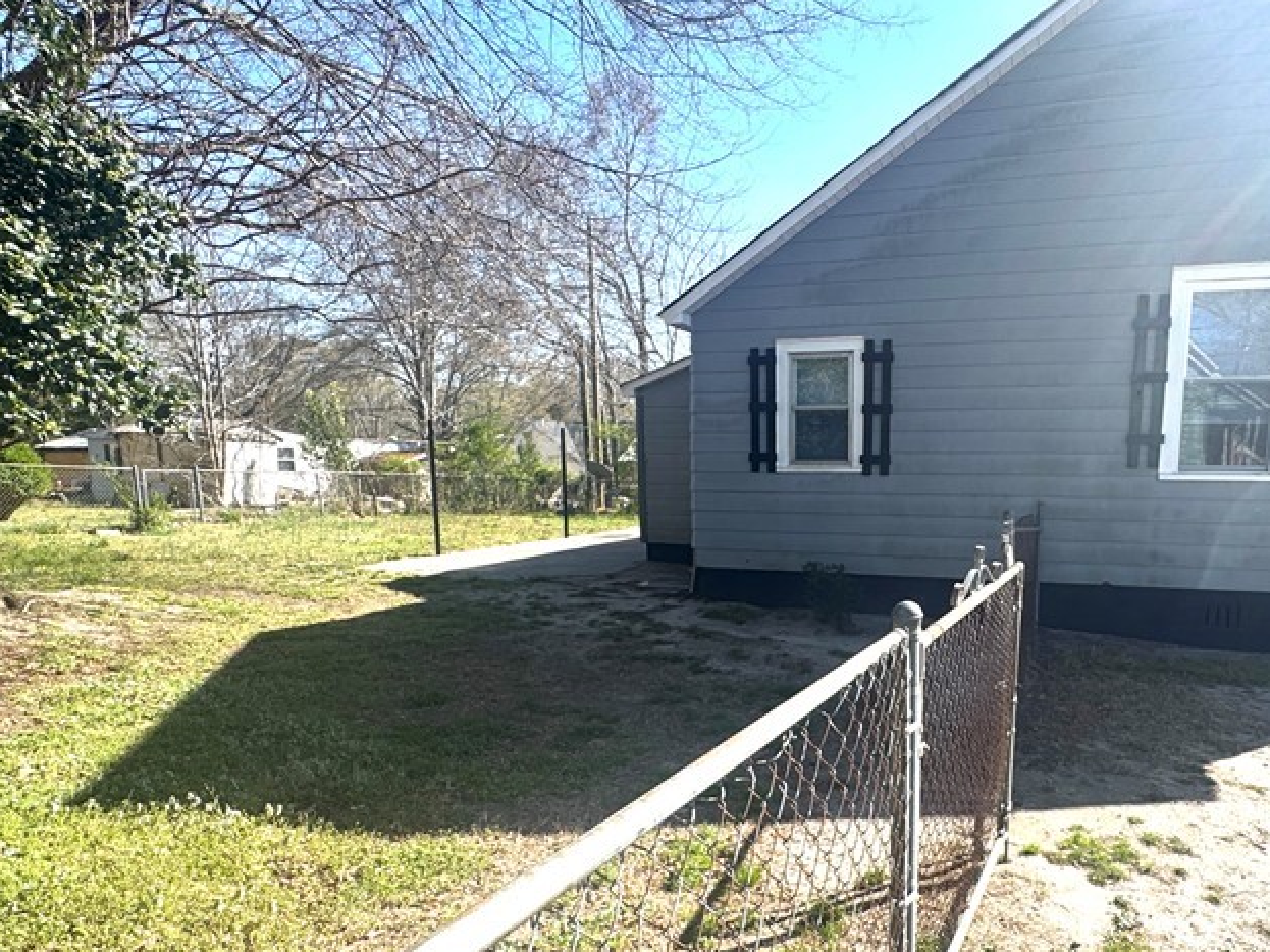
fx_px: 844
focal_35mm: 23
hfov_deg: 72.1
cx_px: 828
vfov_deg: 58.1
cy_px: 595
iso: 40
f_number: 2.2
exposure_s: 1/831
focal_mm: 2.22
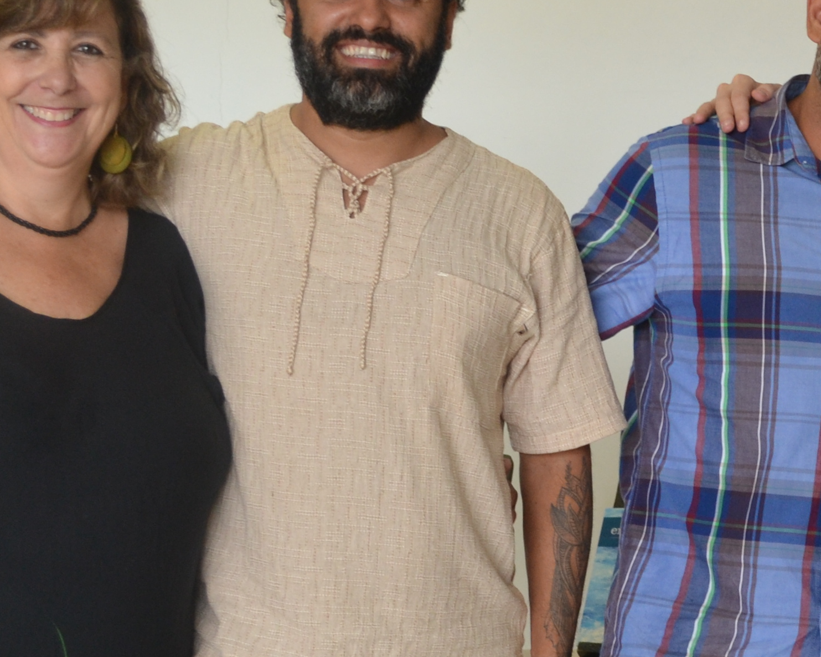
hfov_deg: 17.9
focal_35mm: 105
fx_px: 2551
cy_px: 354
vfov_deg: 14.7
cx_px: 786
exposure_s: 1/80
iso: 400
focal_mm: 24
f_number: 5
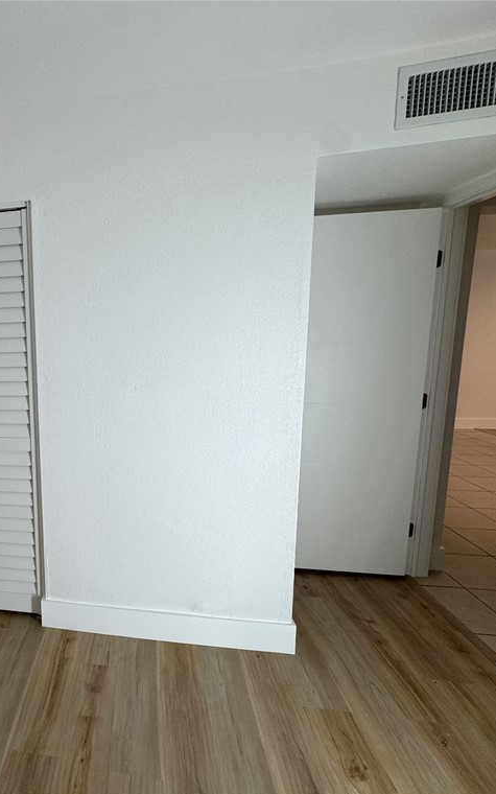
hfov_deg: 53.2
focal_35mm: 20
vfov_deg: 85.1
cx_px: 61
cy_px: 400
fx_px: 433
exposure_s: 1/120
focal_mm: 2.22
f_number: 2.2
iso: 100
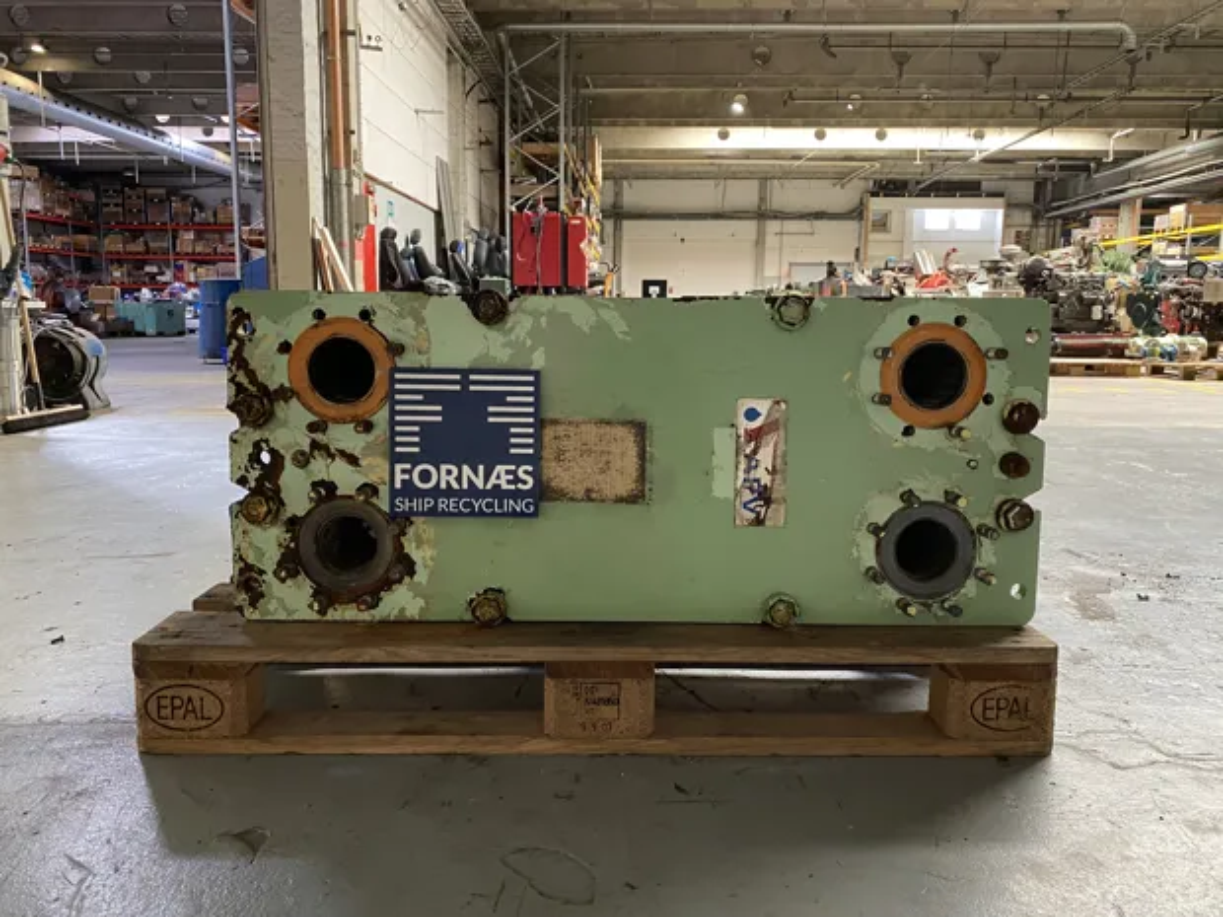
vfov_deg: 53.1
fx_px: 919
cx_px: 612
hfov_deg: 67.3
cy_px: 458
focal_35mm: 26
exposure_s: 1/60
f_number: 1.8
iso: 250
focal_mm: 4.25
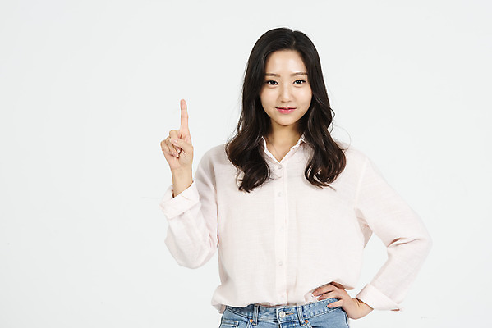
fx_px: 2051
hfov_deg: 13.7
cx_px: 246
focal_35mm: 150
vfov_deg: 9.2
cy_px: 164
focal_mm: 150
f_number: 14
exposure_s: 1/125
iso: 100
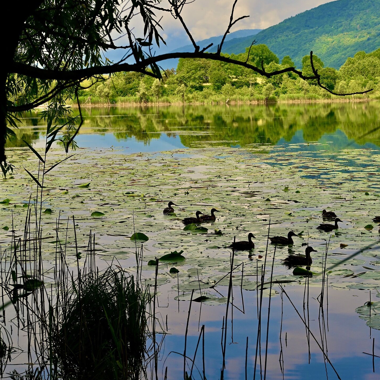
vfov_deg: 24.3
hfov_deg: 24.2
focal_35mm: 71
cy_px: 189
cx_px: 264
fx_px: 882
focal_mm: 50
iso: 100
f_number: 8
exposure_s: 1/250
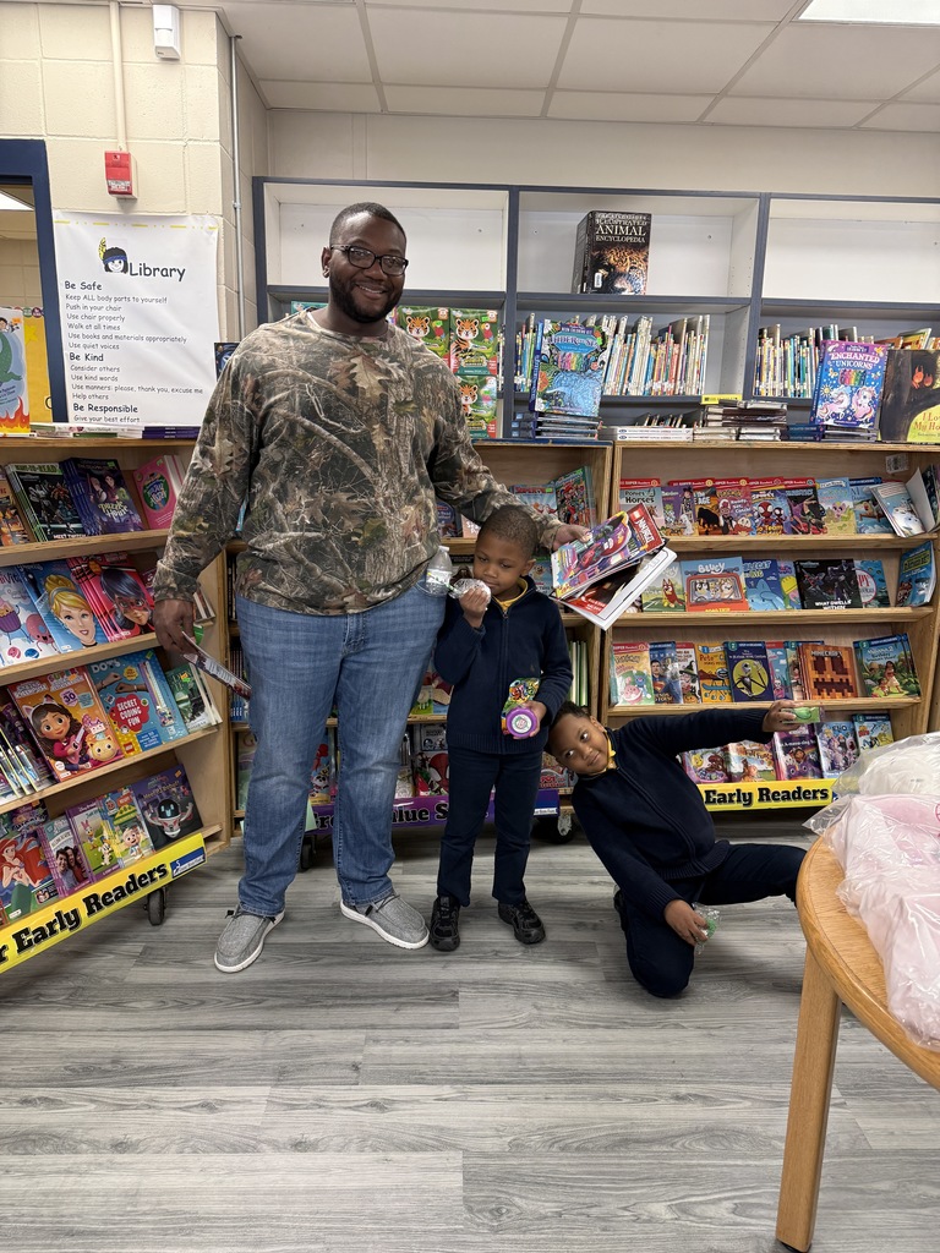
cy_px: 626
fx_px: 869
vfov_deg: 71.6
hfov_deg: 56.8
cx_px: 470
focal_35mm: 24
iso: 250
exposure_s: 1/120
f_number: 1.78
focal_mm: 6.76
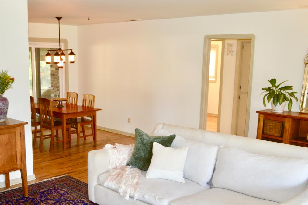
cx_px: 119
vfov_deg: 33.1
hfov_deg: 48.1
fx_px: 342
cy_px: 134
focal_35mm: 40
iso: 400
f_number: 4
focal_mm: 18
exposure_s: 1/60
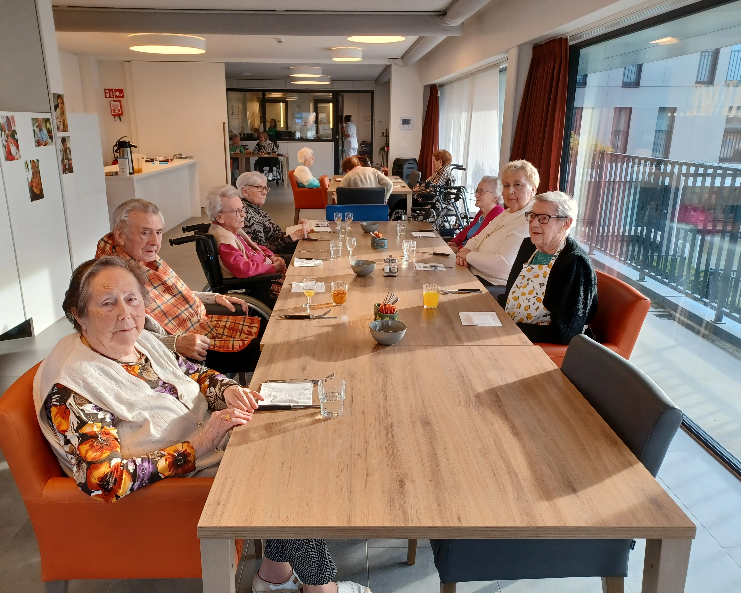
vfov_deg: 53.2
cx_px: 354
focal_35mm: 27
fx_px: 592
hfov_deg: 64.0
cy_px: 302
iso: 64
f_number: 1.8
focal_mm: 4.6
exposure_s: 1/50
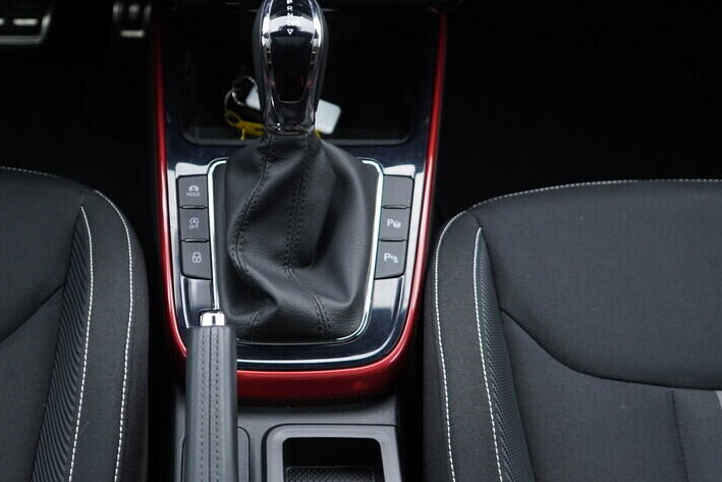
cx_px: 268
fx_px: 1043
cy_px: 220
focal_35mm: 52
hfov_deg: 37.9
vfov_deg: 26.0
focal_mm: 24
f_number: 2.8
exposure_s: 1/40
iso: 320
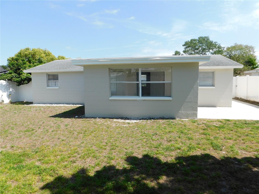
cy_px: 97
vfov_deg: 58.9
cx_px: 130
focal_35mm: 23
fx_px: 172
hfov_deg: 73.9
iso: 125
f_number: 3
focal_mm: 4
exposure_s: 1/1250
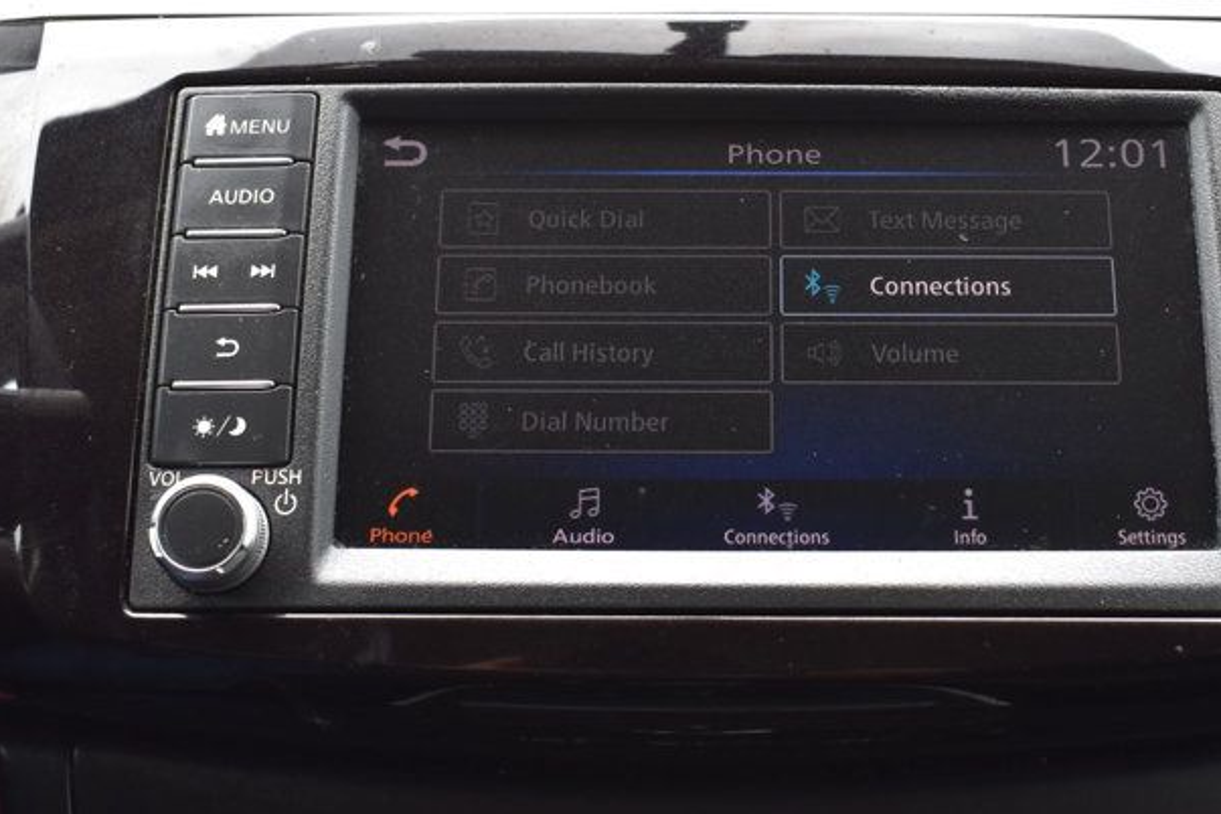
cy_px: 314
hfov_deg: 35.6
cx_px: 707
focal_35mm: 56
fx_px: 1899
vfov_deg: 24.1
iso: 400
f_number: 7.1
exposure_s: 1/40
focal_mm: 22
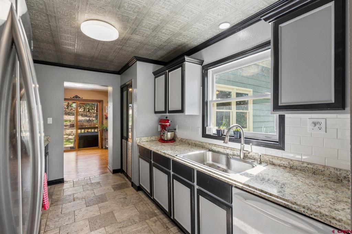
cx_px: 176
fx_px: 166
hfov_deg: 93.3
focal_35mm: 17
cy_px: 117
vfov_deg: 70.4
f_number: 8
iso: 400
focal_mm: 17
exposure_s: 1/50
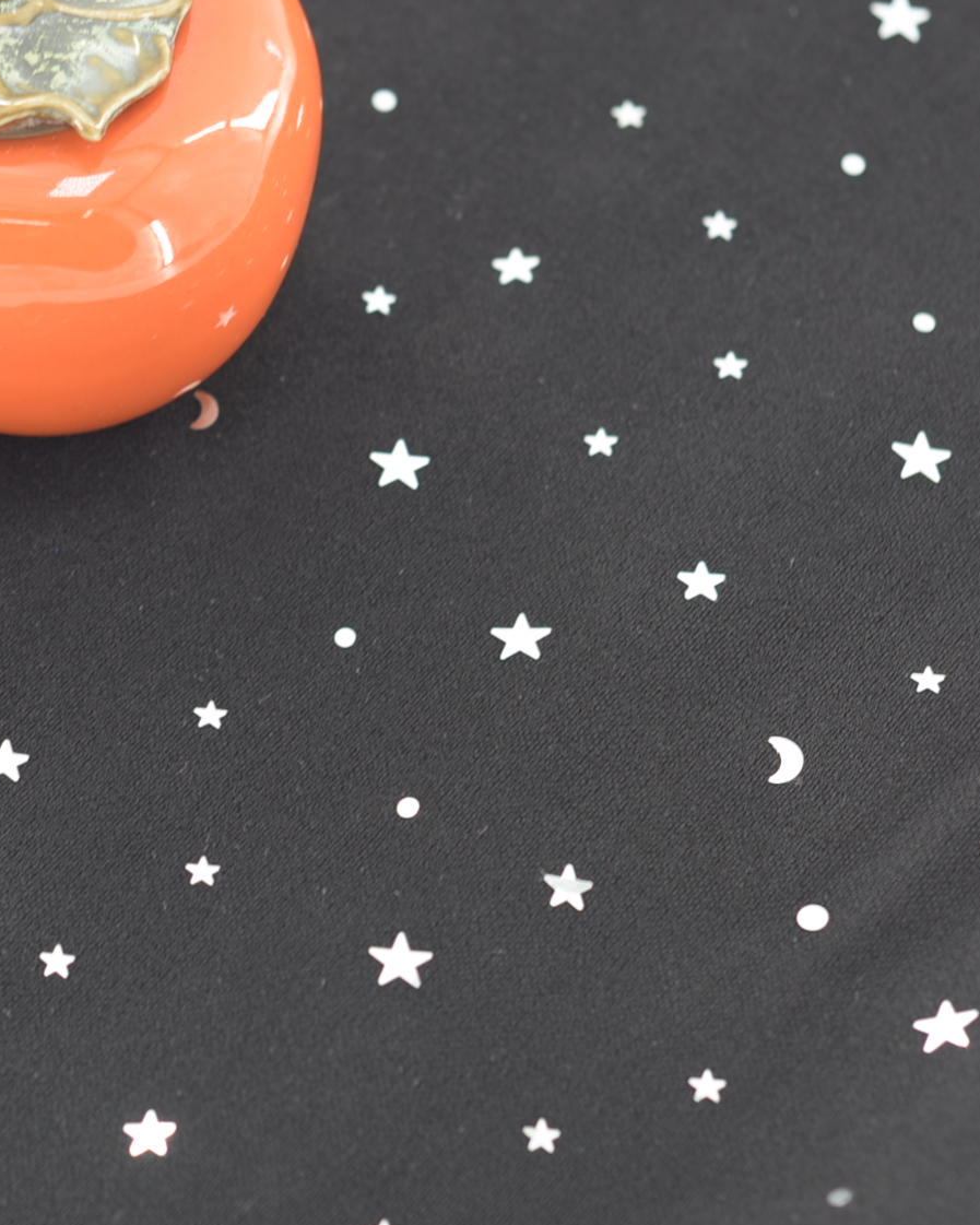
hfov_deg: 12.0
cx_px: -192
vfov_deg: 15.2
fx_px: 4568
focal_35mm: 126
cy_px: 398
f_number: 4
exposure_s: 1/40
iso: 100
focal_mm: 50
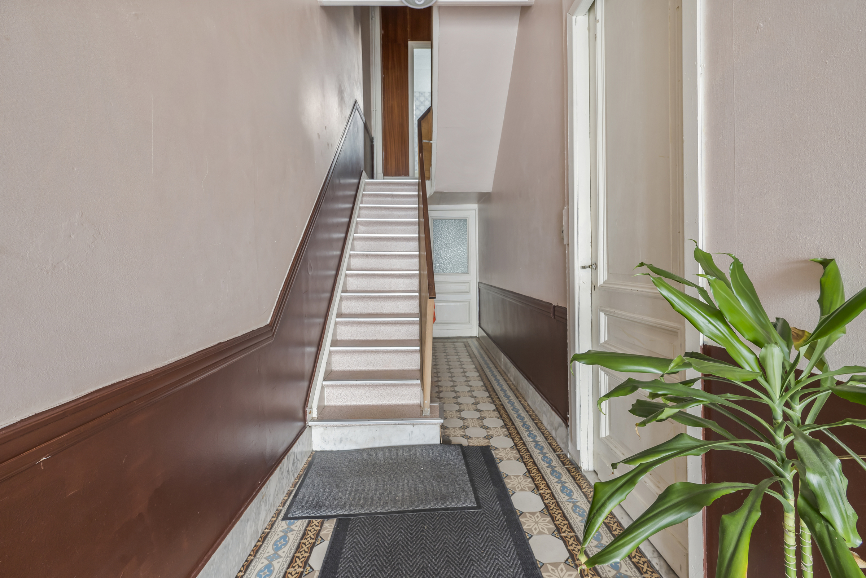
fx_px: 337
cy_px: 289
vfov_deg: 81.3
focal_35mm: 14
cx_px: 433
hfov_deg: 104.2
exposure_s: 1.6
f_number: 8
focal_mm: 14
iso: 250
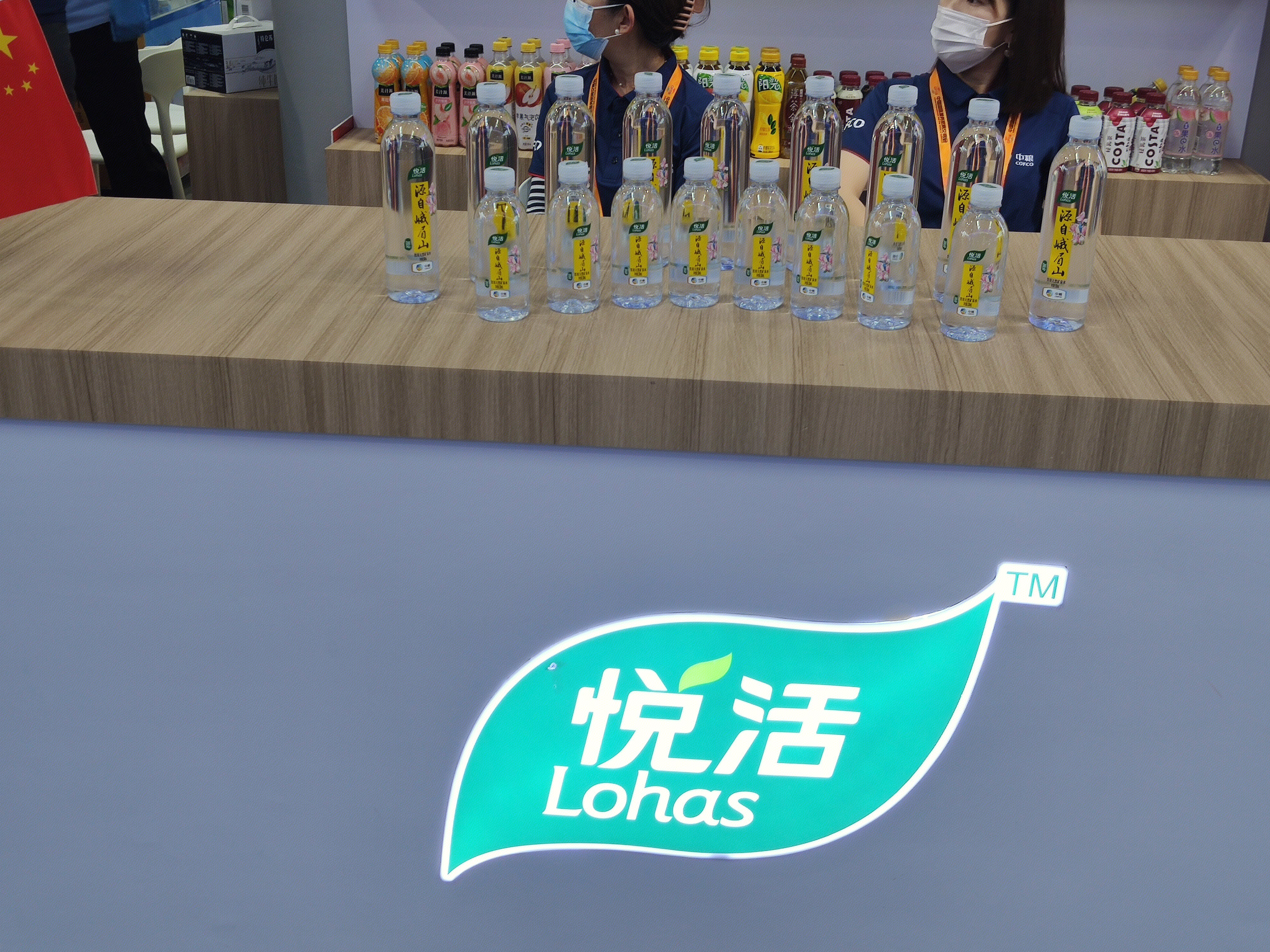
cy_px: 476
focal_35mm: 39
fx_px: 1431
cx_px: 635
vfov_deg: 36.8
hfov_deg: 47.9
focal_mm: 4.75
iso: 112
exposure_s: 1/179
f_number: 1.75
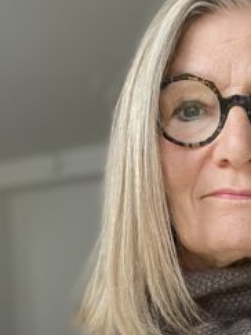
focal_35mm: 74
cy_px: 343
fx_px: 716
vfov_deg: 25.0
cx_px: 255
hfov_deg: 19.3
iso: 100
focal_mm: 2.71
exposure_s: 1/90
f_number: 2.2
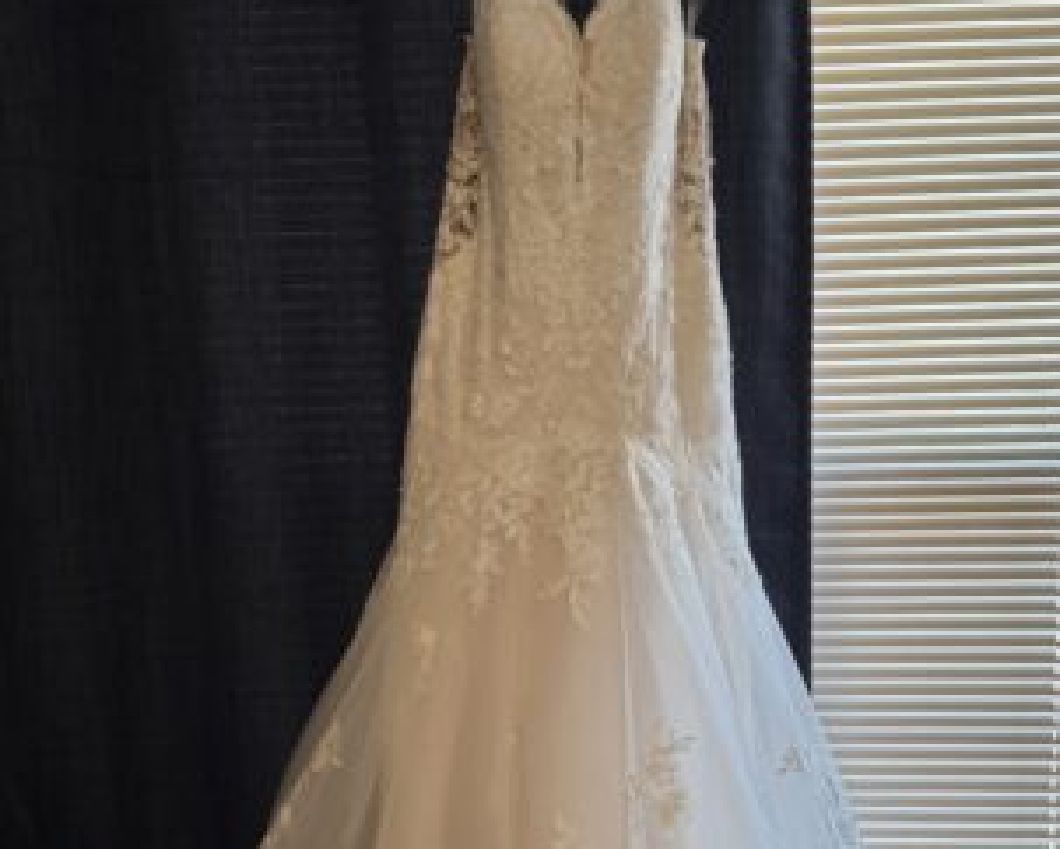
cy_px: 512
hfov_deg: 57.0
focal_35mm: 31
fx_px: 973
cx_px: 590
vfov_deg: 46.9
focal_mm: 6.76
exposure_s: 1/120
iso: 160
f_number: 1.78
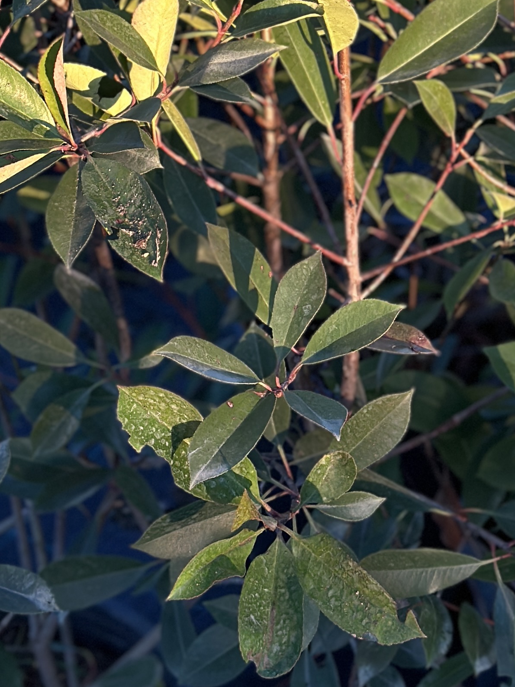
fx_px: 2419
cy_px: -73
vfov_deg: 15.7
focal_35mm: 122
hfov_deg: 12.1
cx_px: 287
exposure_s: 1/654
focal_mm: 6.86
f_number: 1.78
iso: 80
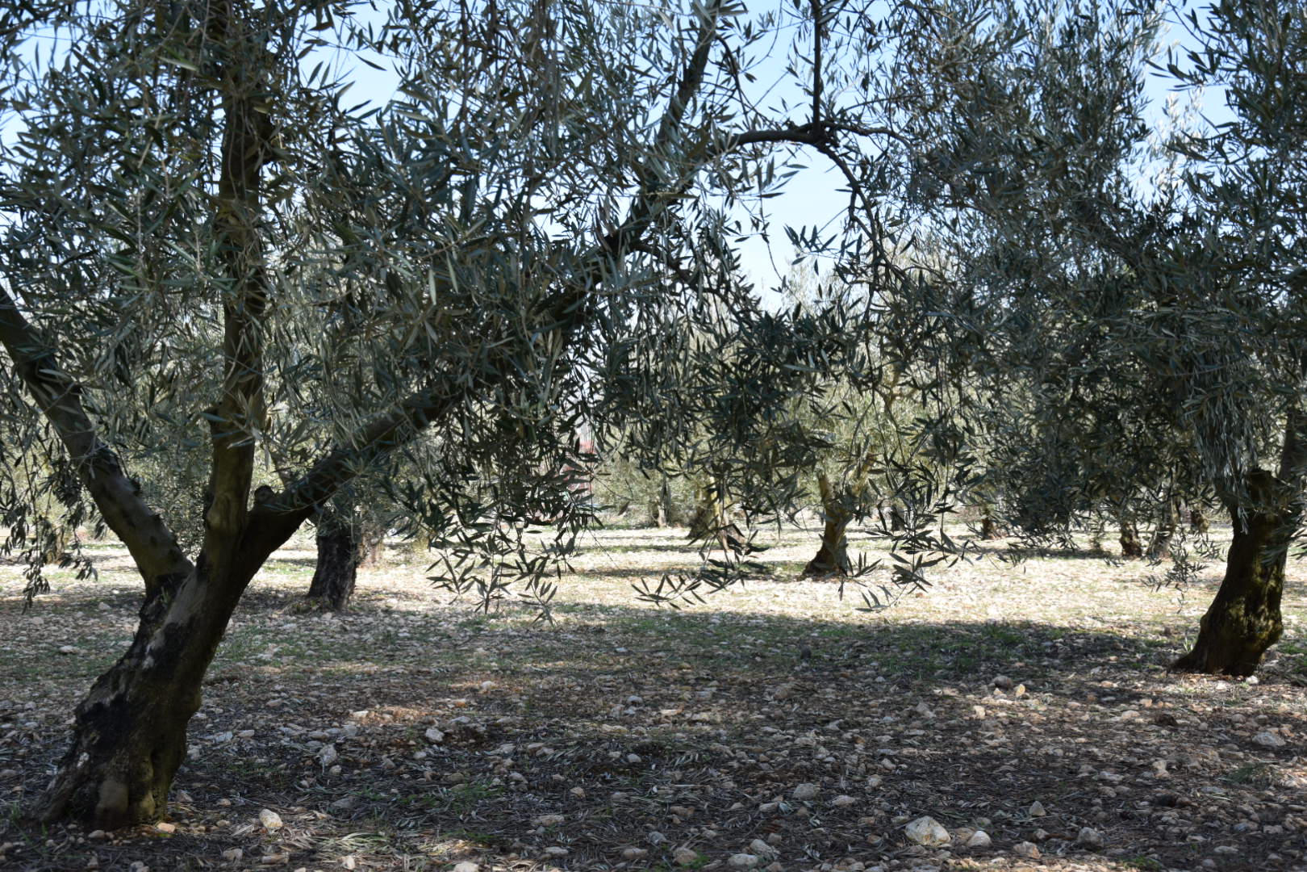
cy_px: 436
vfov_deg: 29.9
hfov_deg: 43.6
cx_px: 654
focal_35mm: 45
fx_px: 1634
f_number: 8
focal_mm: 30
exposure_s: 1/250
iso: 250
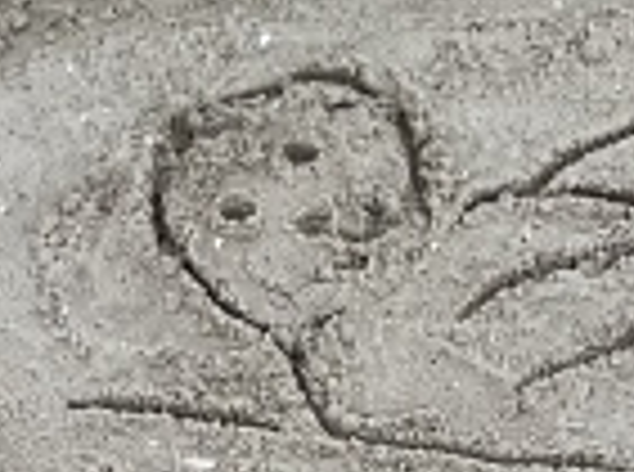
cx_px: 342
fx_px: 3014
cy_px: 1236
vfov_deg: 8.1
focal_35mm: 165
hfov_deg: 12.0
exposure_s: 1/370
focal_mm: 3
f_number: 1.8
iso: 16
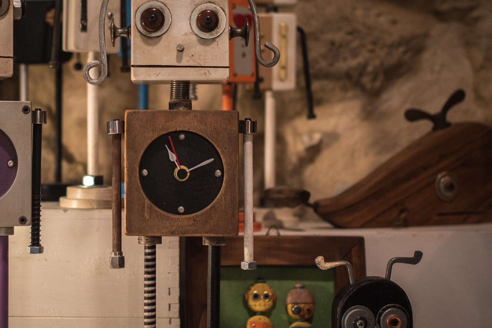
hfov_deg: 24.1
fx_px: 1145
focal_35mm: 84
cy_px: 130
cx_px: 155
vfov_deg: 16.3
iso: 500
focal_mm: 35
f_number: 1.4
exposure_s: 1/400
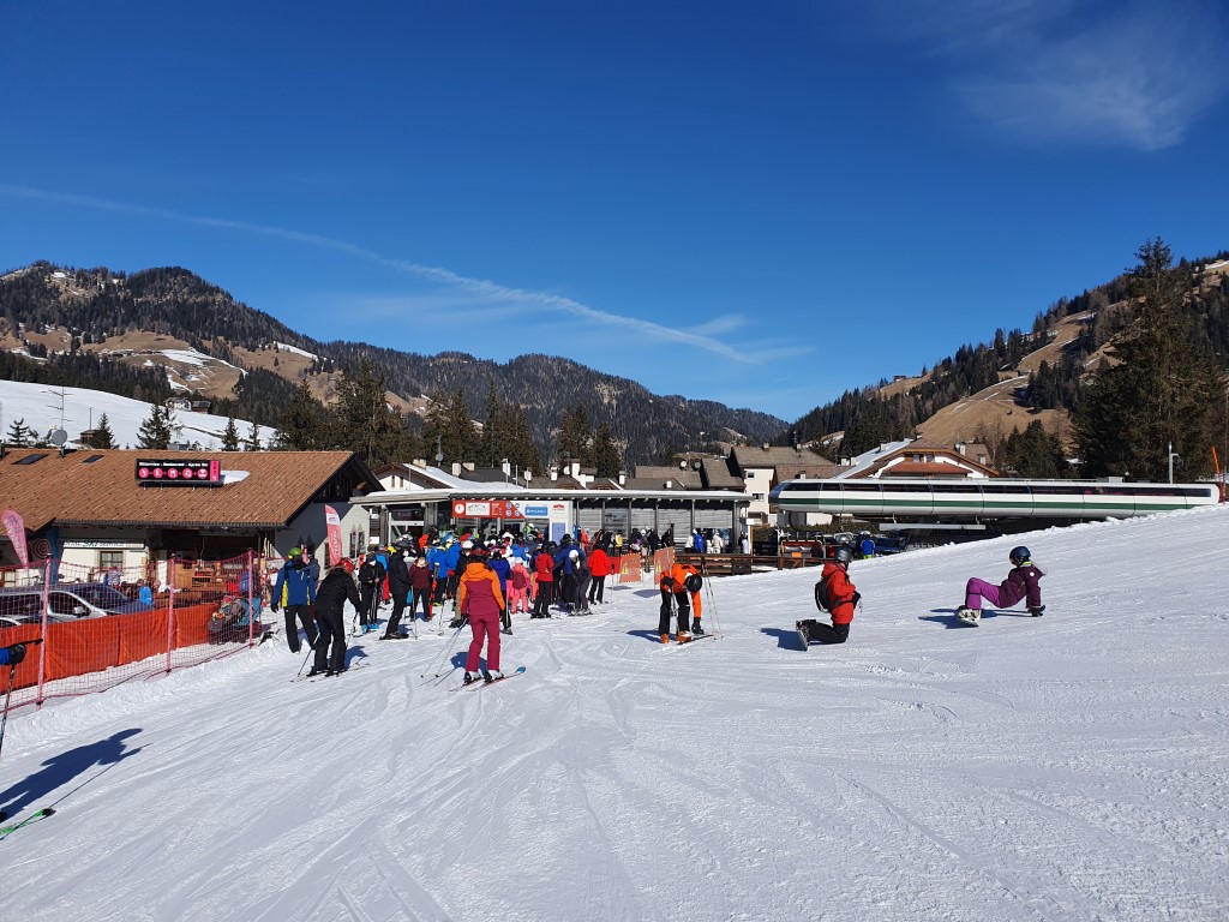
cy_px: 461
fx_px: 923
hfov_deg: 67.3
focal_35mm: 26
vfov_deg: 53.1
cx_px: 614
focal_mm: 4.32
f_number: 2.4
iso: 50
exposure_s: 1/3648
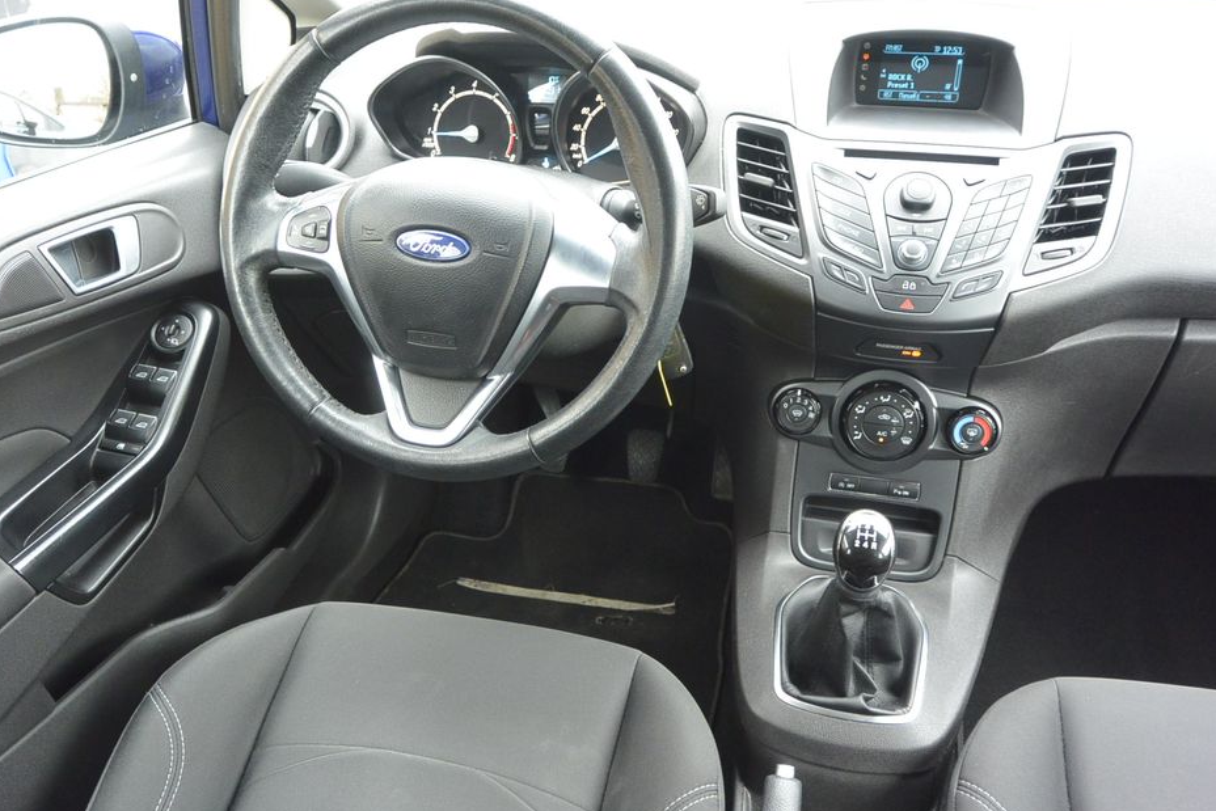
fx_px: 1081
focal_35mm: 32
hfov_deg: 58.7
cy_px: 416
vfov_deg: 41.1
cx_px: 580
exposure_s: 1/60
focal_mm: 11
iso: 500
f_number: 3.5
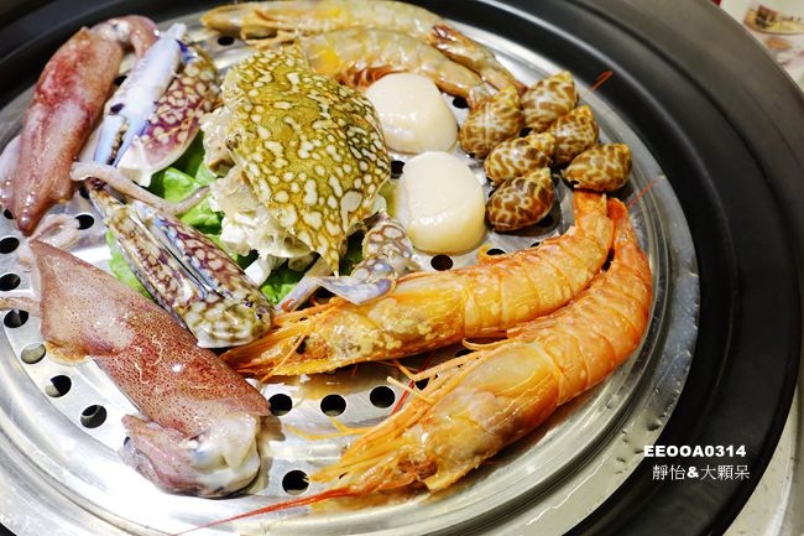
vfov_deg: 35.0
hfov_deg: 50.7
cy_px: 268
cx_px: 402
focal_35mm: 38
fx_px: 848
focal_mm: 13.92
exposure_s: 1/40
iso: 200
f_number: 2.8
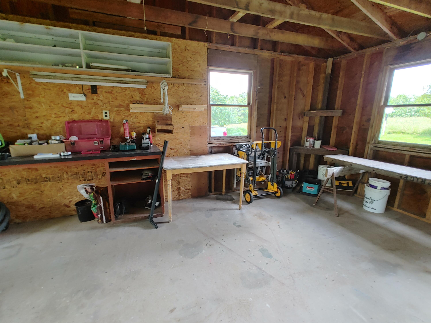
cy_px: 162
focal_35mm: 16
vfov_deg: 78.1
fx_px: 199
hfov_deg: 94.5
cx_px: 216
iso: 100
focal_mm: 1.78
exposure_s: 1/40
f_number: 1.9
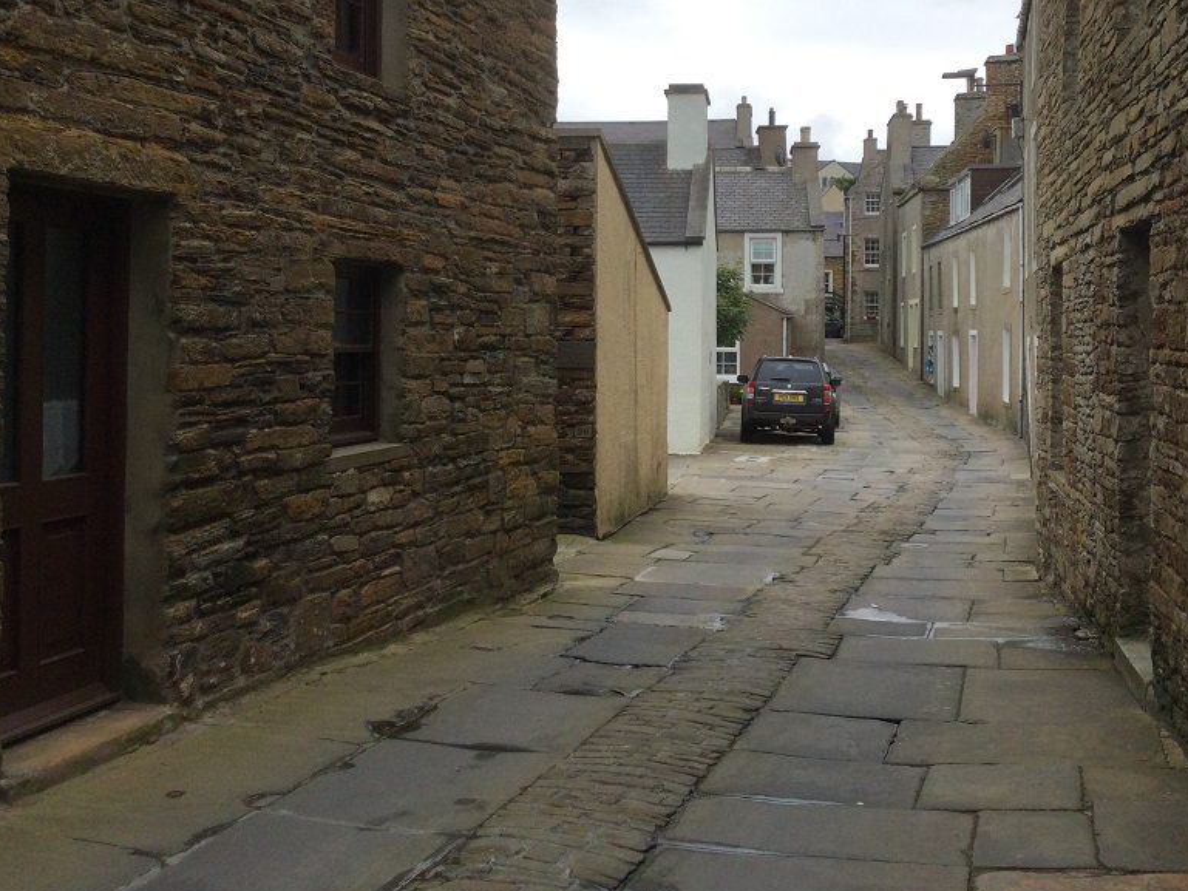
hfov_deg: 43.8
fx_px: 1476
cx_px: 661
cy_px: 307
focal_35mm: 43
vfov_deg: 33.4
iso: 25
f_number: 2.4
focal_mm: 3.3
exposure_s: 1/876
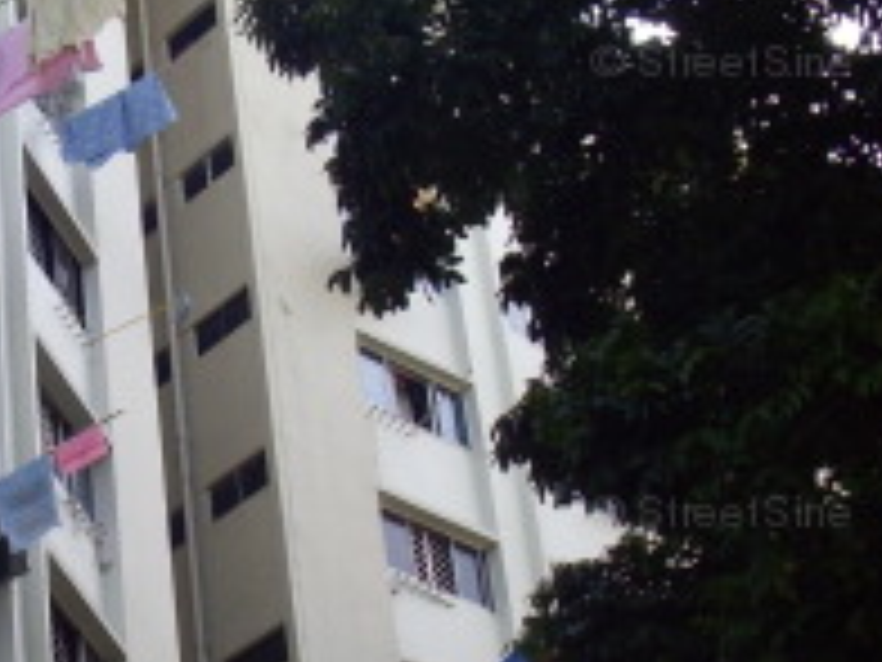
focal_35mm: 104
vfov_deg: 14.2
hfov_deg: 18.5
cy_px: 518
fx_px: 2650
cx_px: 27
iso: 80
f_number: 5.6
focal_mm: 6.2
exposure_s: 1/80
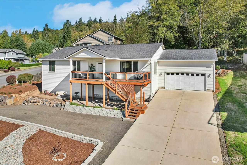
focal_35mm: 22
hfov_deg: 78.6
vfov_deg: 57.2
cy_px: 82
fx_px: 151
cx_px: 124
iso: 100
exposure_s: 1/2500
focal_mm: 8.4
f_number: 2.8
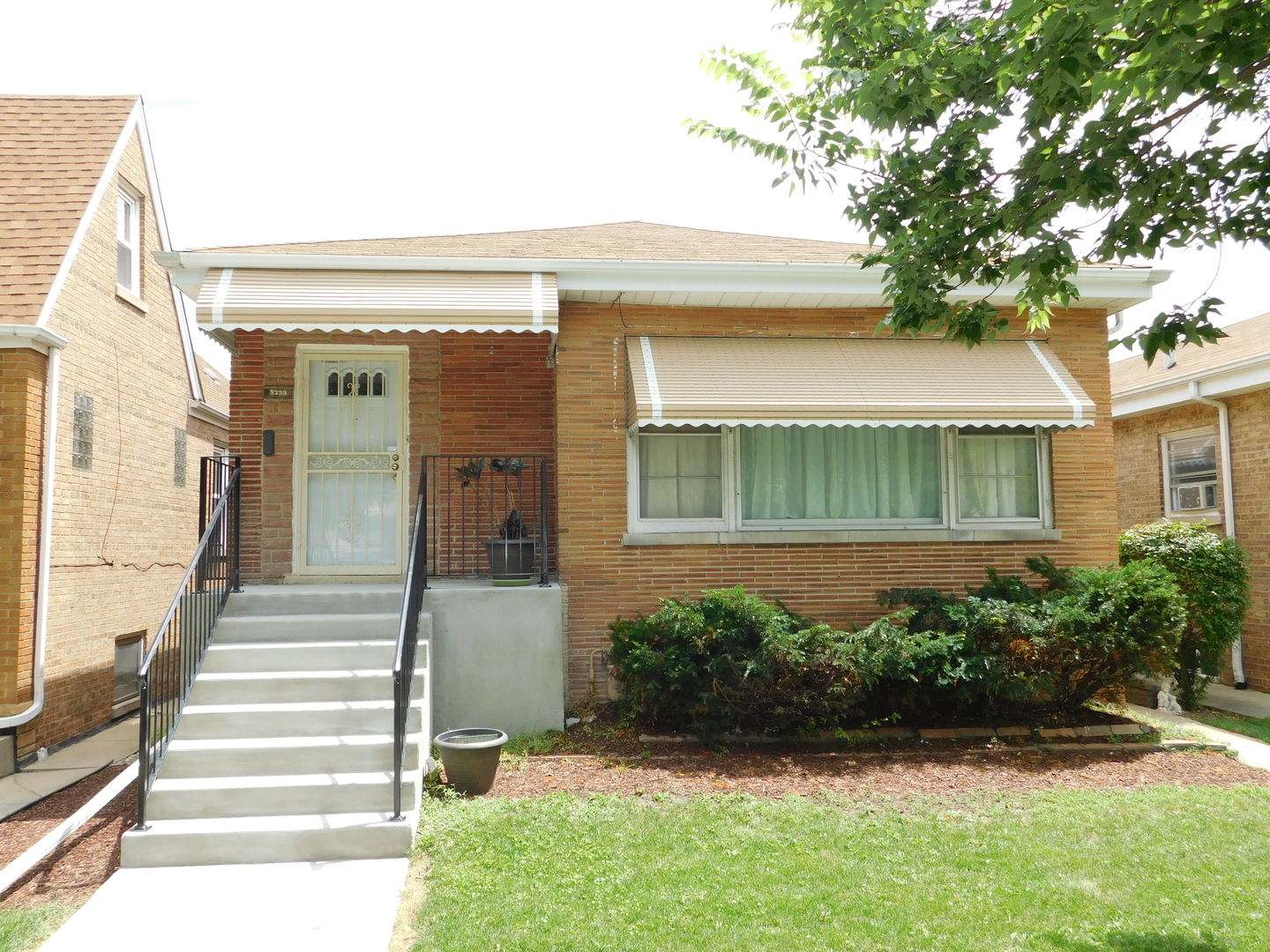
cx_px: 635
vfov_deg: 49.7
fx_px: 1027
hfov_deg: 63.4
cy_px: 476
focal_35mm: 28
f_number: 3.2
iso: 125
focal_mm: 4.9
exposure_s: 1/640
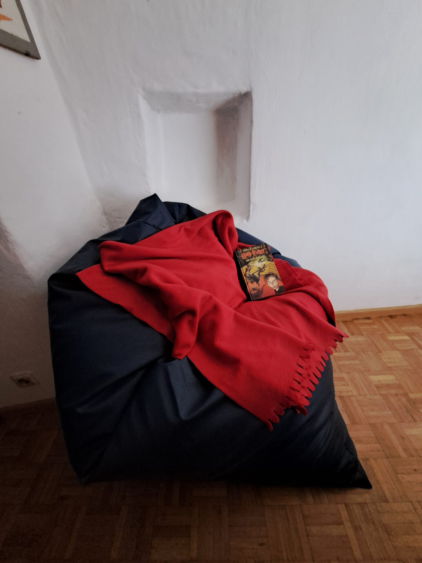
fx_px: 211
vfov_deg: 106.2
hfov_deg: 89.9
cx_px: 211
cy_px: 282
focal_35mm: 13
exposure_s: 1/20
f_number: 2.2
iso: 640
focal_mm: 1.74
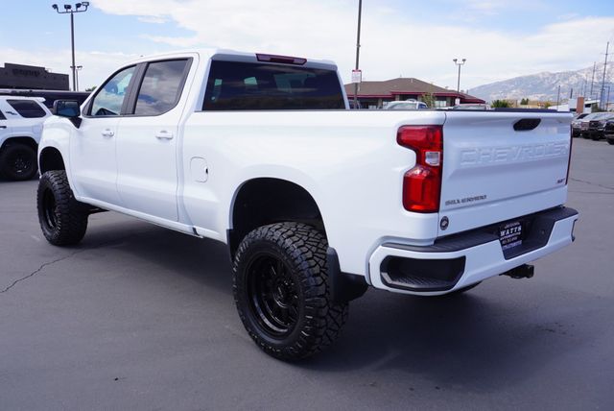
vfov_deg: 41.8
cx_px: 307
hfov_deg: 59.4
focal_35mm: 32
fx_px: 538
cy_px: 206
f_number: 9
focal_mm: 21
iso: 100
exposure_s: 1/125
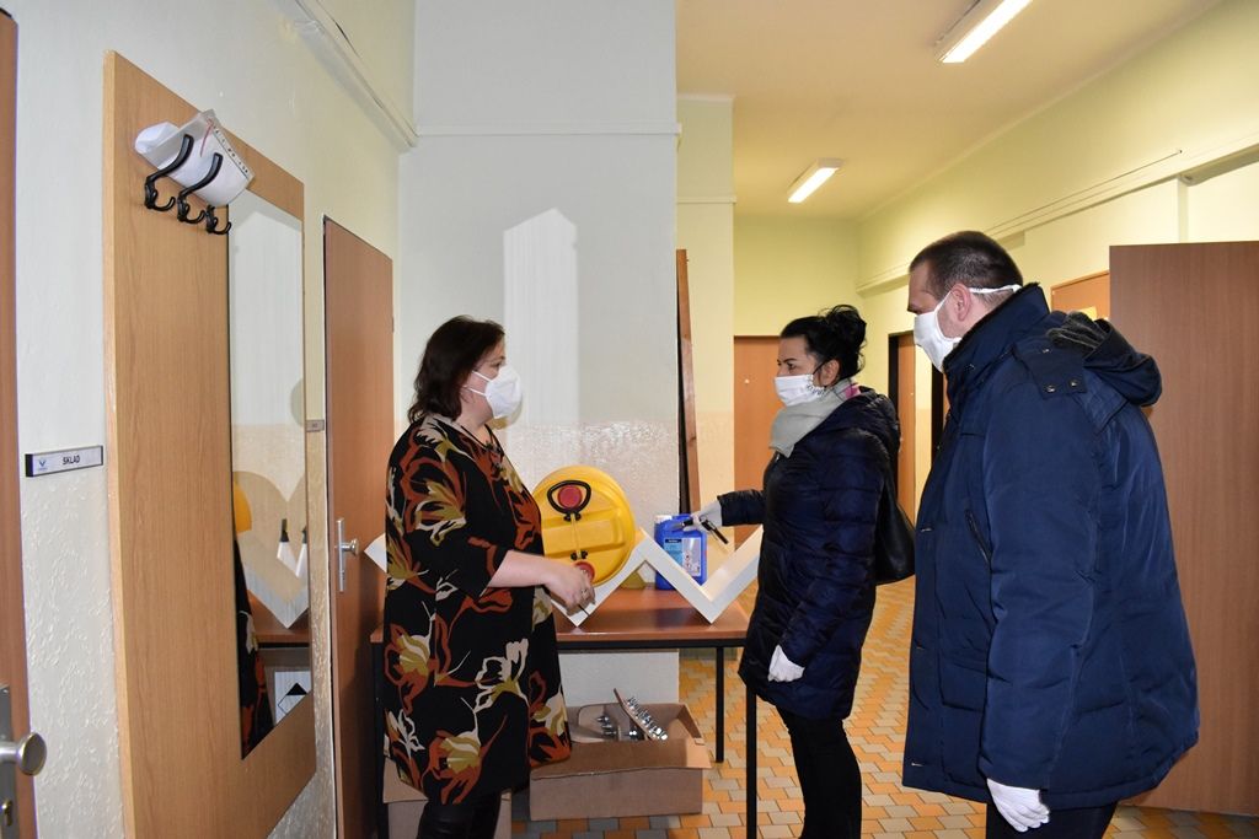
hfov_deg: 67.4
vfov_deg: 47.9
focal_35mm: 27
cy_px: 420
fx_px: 944
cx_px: 630
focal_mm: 18
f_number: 5.6
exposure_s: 1/60
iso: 3600
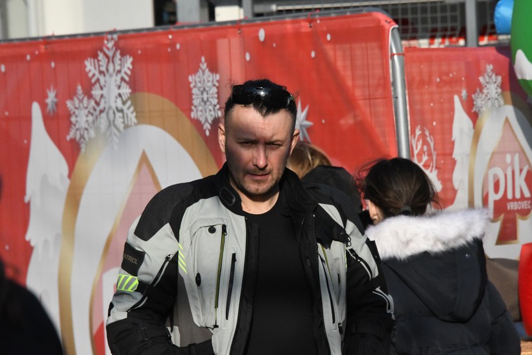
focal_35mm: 375
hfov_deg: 5.5
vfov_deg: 3.7
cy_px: 178
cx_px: 266
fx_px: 5542
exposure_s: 1/6400
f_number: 10
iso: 6400
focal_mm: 250
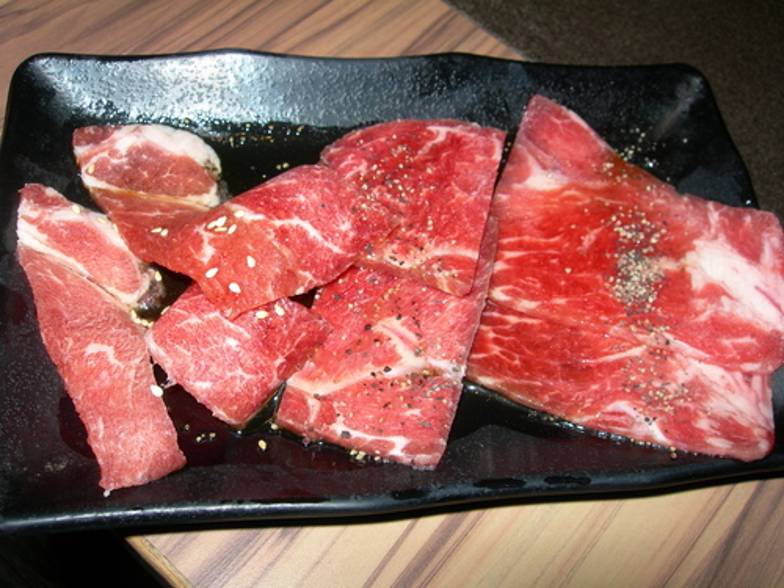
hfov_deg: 49.0
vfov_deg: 37.7
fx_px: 861
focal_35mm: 38
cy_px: 294
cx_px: 392
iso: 50
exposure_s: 1/60.1
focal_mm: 7.8
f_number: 4.8
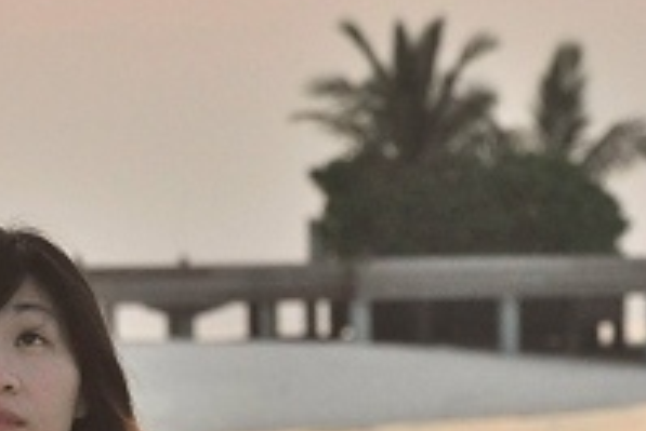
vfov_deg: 2.7
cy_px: 596
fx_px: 9223
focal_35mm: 514
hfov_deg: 4.0
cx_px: 315
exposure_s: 1/500
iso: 800
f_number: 8
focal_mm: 105
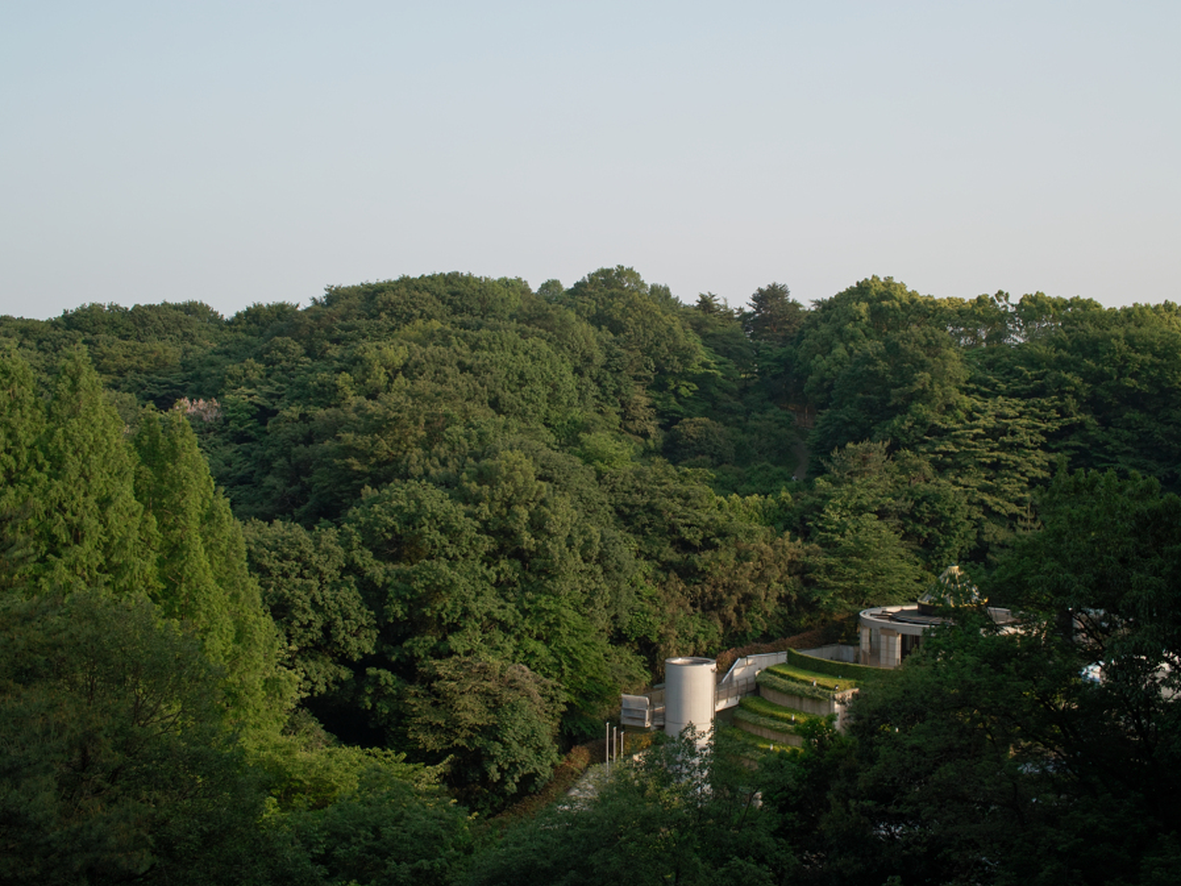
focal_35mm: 45
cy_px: 438
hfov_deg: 42.1
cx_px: 604
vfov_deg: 32.2
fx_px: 1535
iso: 100
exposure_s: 1/40
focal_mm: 24.2
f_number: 7.1
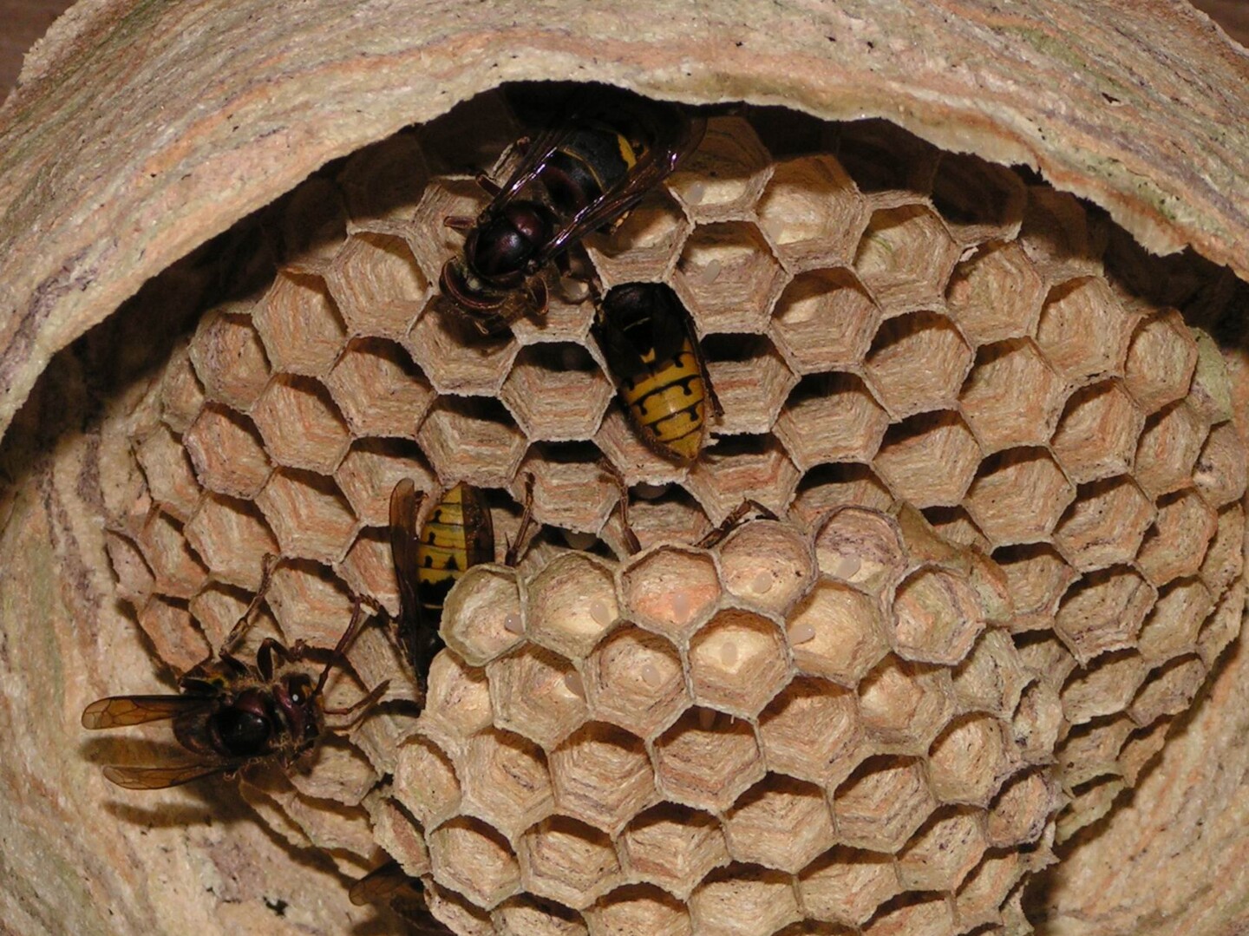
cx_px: 624
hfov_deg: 15.1
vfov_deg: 11.3
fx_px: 4725
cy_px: 468
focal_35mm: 131
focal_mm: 20
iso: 100
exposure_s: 1/160
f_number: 5.6
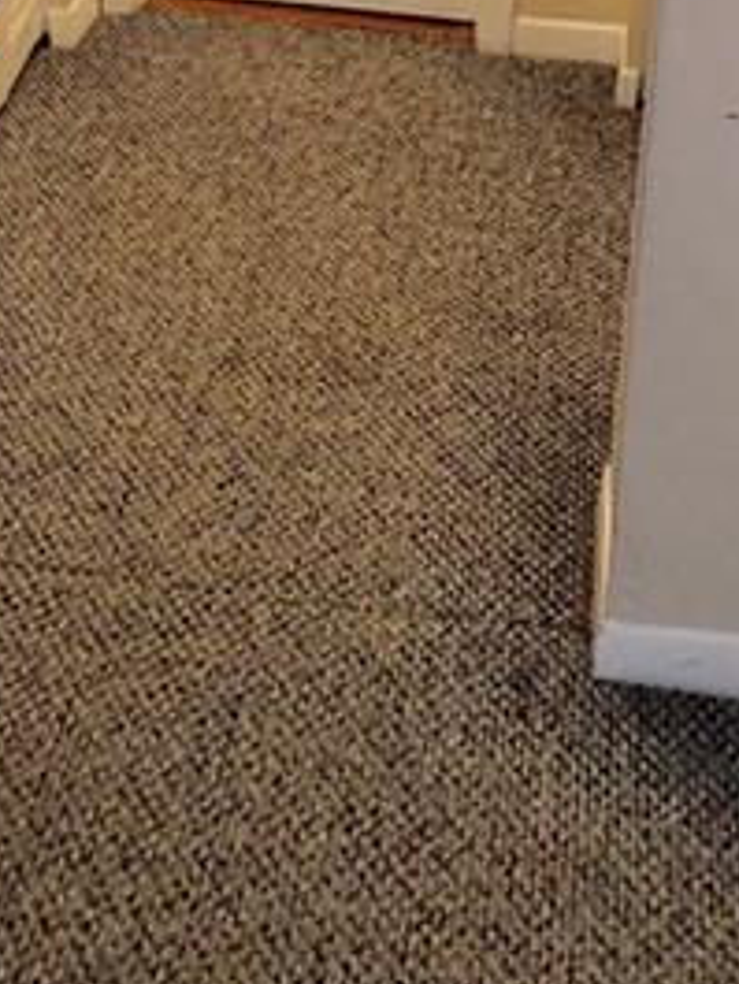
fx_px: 2304
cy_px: -119
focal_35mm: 81
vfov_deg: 22.6
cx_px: 301
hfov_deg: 18.2
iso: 100
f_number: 1.8
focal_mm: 4
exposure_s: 1/13
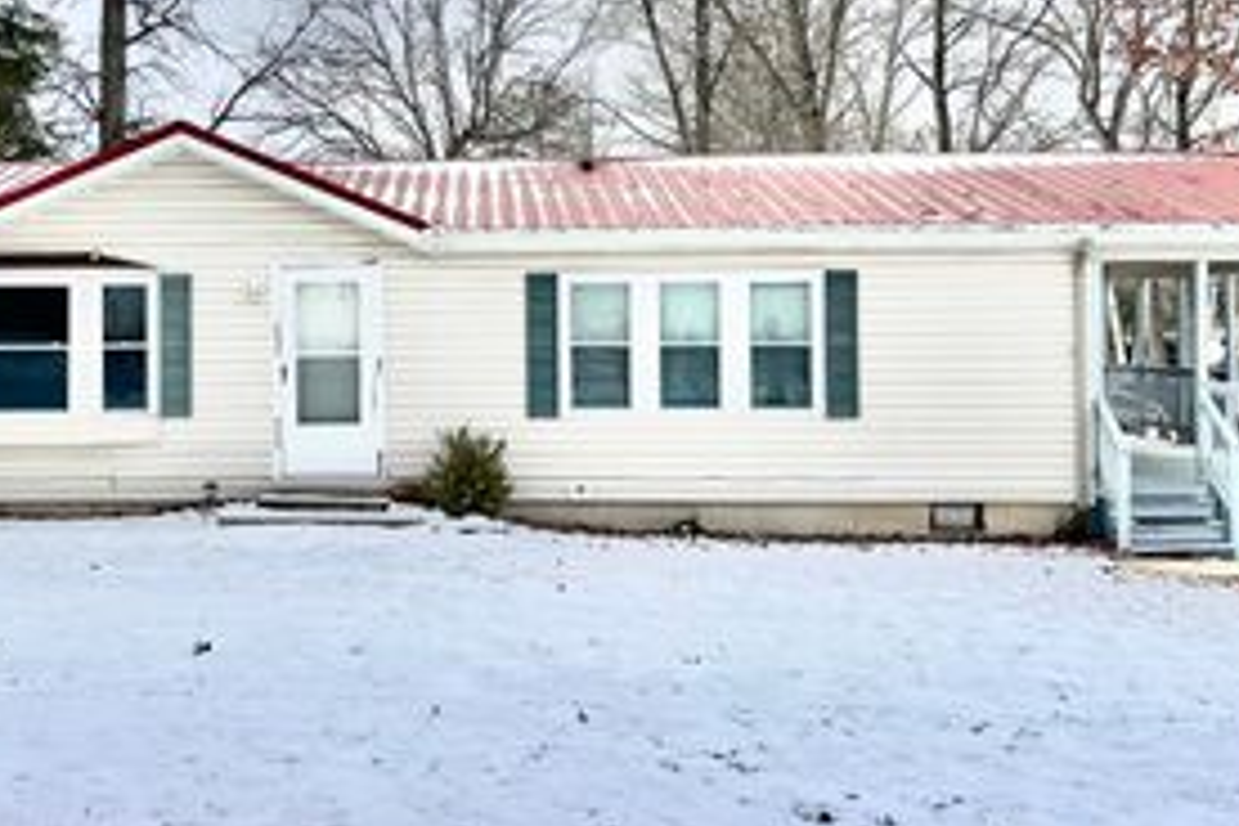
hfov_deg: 39.9
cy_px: 285
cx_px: 417
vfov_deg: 27.4
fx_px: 1686
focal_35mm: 49
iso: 50
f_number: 1.5
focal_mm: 5.7
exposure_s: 1/5076
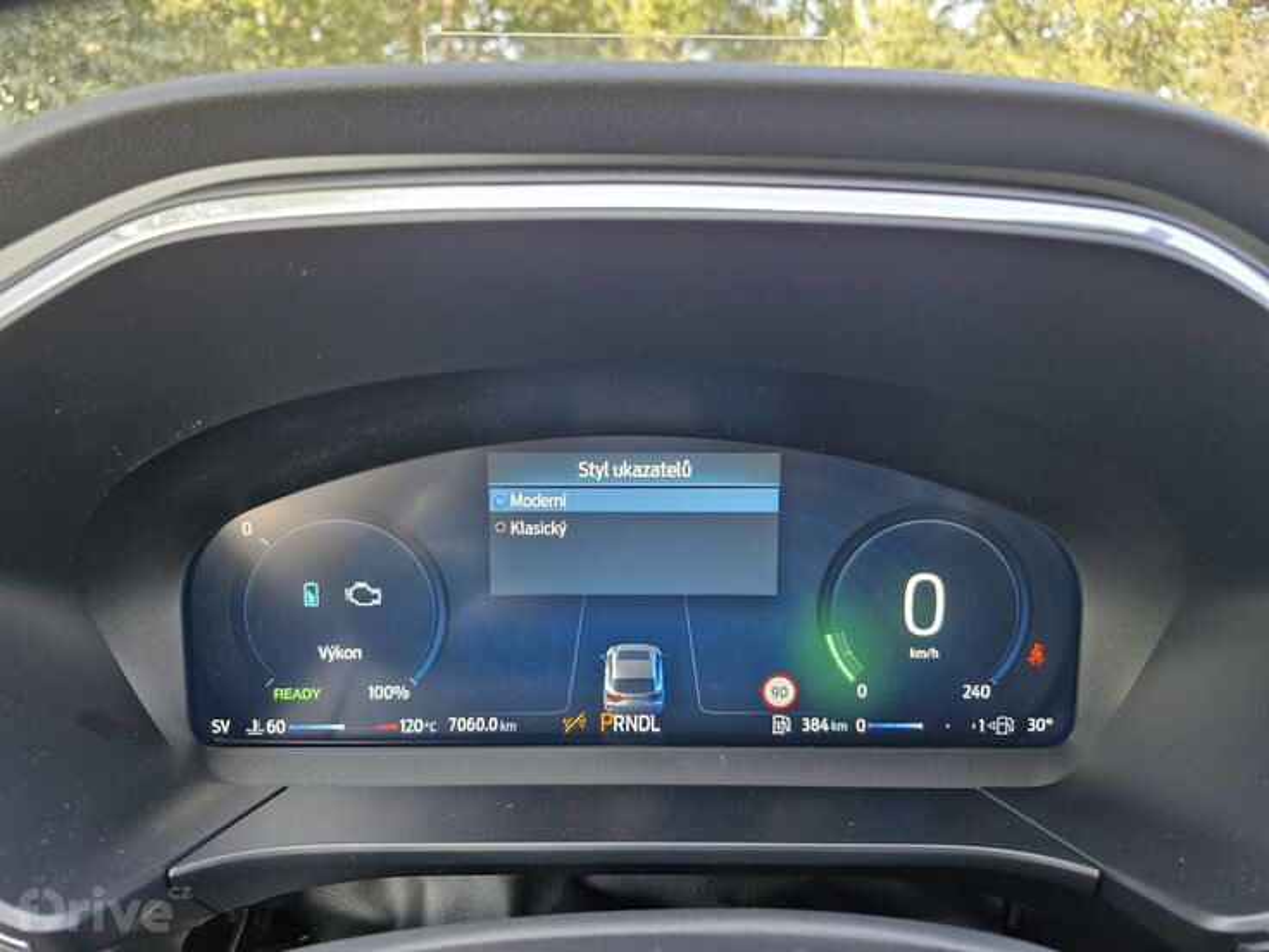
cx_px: 634
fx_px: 843
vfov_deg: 58.9
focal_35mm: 23
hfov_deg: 73.9
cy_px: 476
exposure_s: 1/100
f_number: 1.8
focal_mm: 5.54
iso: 250
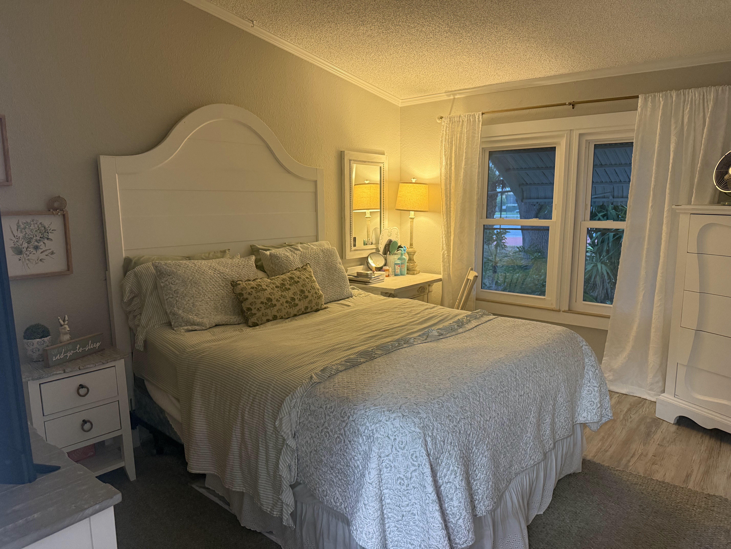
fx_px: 507
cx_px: 366
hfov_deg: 71.6
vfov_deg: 56.8
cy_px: 274
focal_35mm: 24
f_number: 1.78
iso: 400
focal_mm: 6.76
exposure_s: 1/60
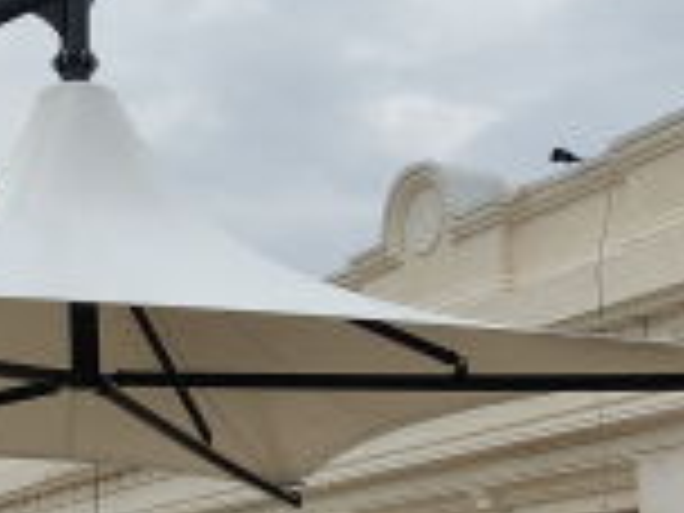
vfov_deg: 16.7
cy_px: 540
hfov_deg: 22.3
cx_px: 99
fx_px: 1699
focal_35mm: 86
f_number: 1.79
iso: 100
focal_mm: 4.74
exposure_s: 1/598
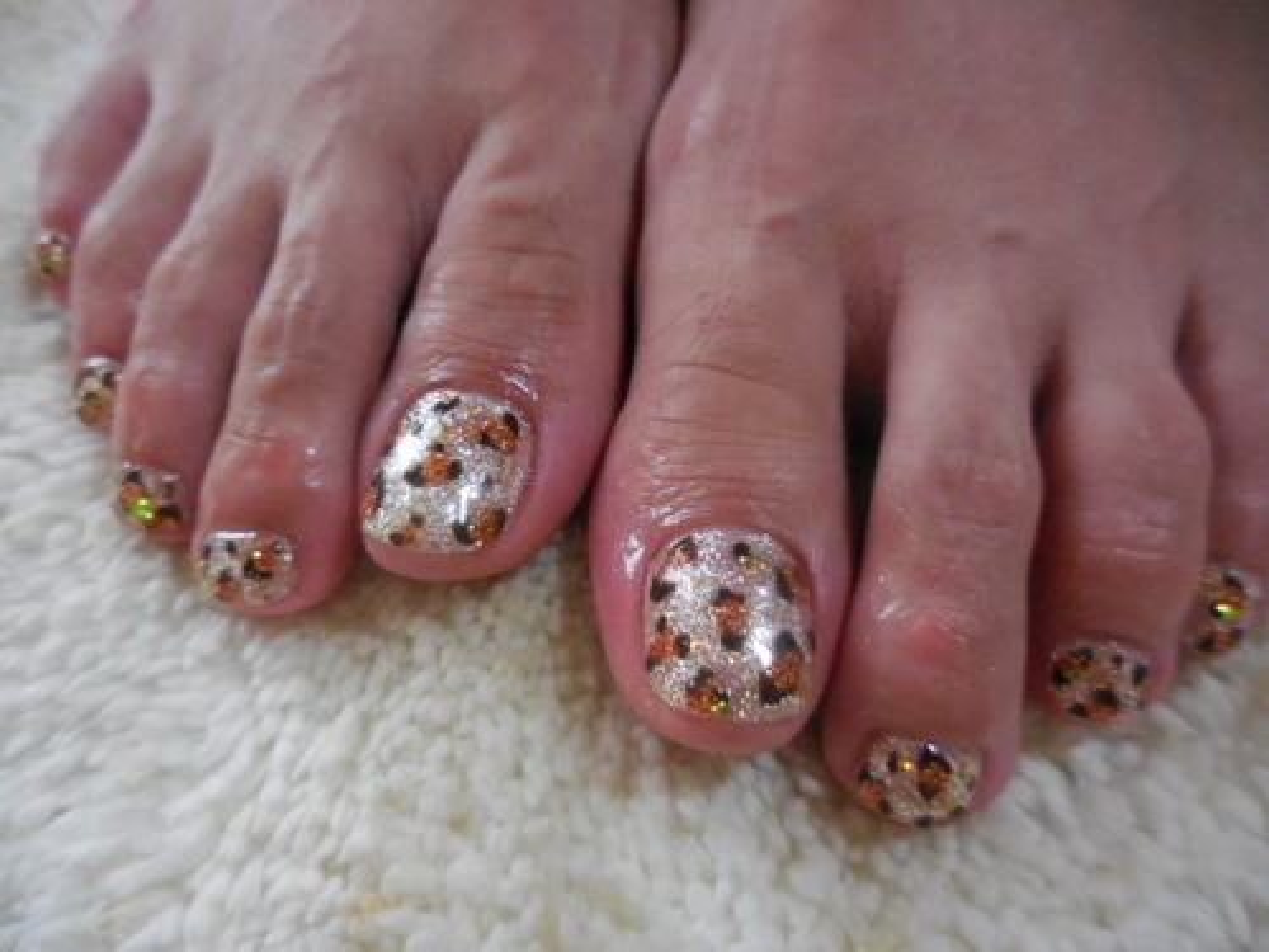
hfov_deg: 69.4
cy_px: 476
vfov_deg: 54.9
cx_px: 634
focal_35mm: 25
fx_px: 916
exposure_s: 1/40
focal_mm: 4.5
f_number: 3.3
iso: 800
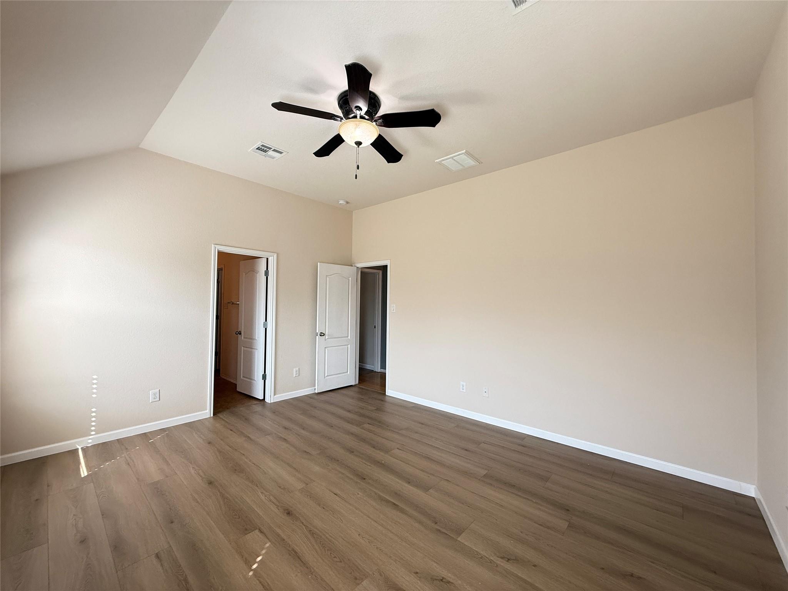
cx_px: 394
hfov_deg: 102.1
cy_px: 296
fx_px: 319
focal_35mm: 14
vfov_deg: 85.7
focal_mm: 2.22
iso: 125
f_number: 2.2
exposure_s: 1/99
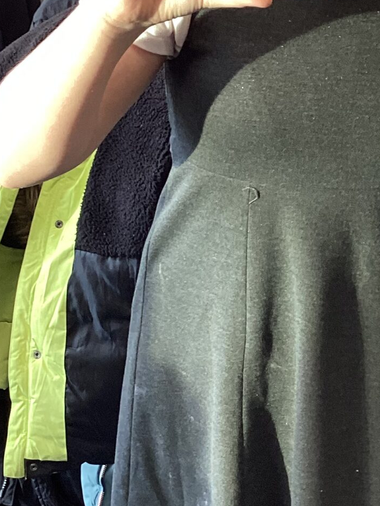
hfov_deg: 17.3
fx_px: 1229
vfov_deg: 23.1
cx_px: 345
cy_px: 138
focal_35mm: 84
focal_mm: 3.3
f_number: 2.4
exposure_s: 1/60
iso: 100
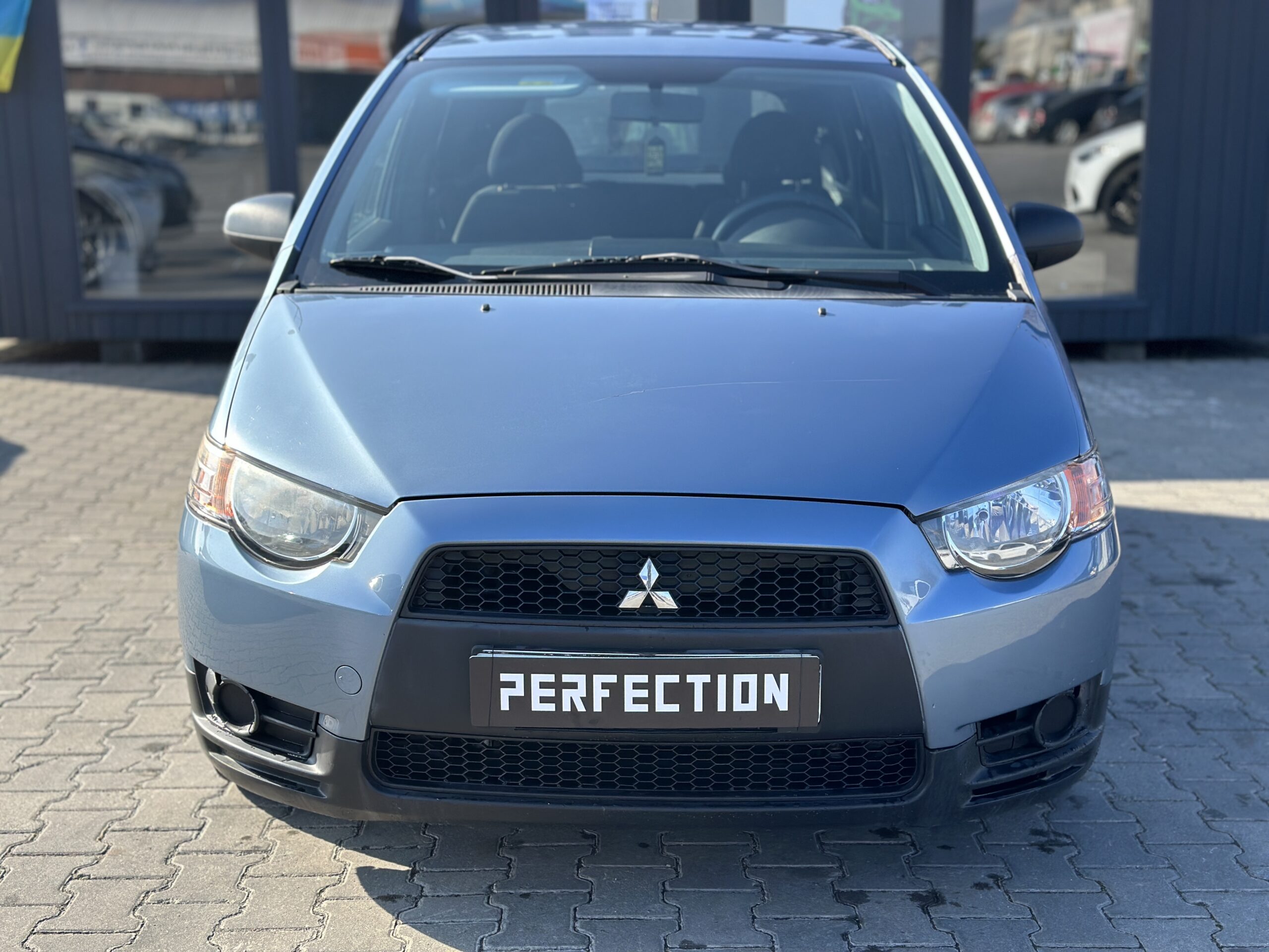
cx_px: 634
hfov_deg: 39.7
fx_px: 1760
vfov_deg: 30.3
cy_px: 476
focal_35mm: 48
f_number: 1.78
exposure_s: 1/1751
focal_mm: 6.86
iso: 80
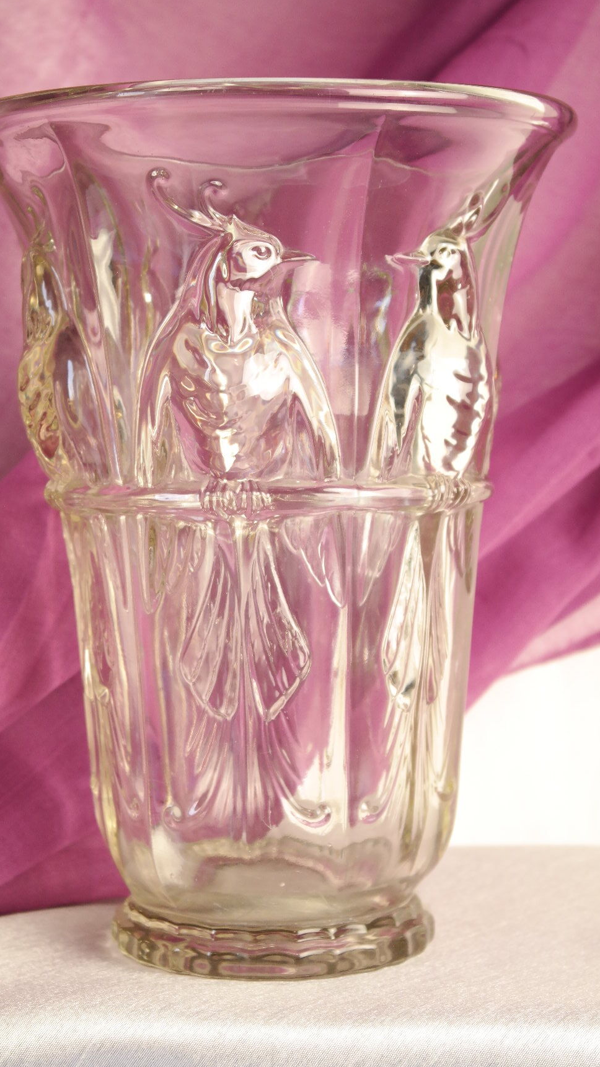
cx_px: 247
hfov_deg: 14.9
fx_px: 2291
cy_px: 533
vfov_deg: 26.2
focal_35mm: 81
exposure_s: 1/30
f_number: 9
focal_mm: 50
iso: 800
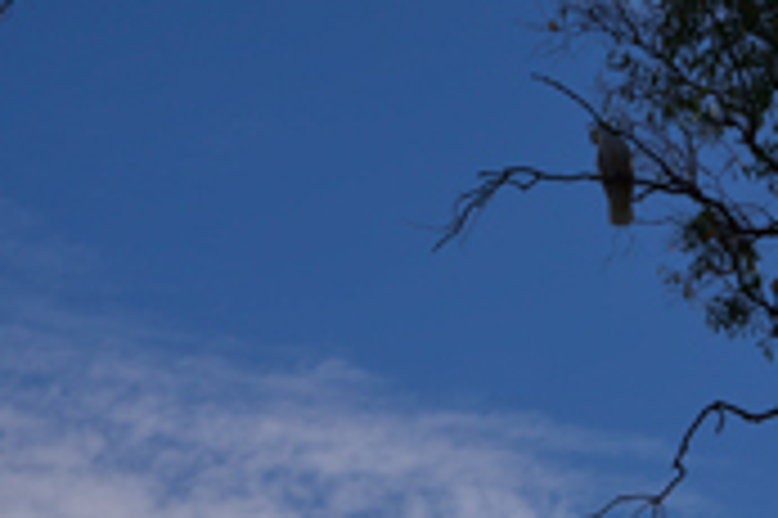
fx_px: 4771
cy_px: 164
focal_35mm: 221
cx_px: 616
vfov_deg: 6.2
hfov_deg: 9.3
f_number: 11
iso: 100
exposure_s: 1/400
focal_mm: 85
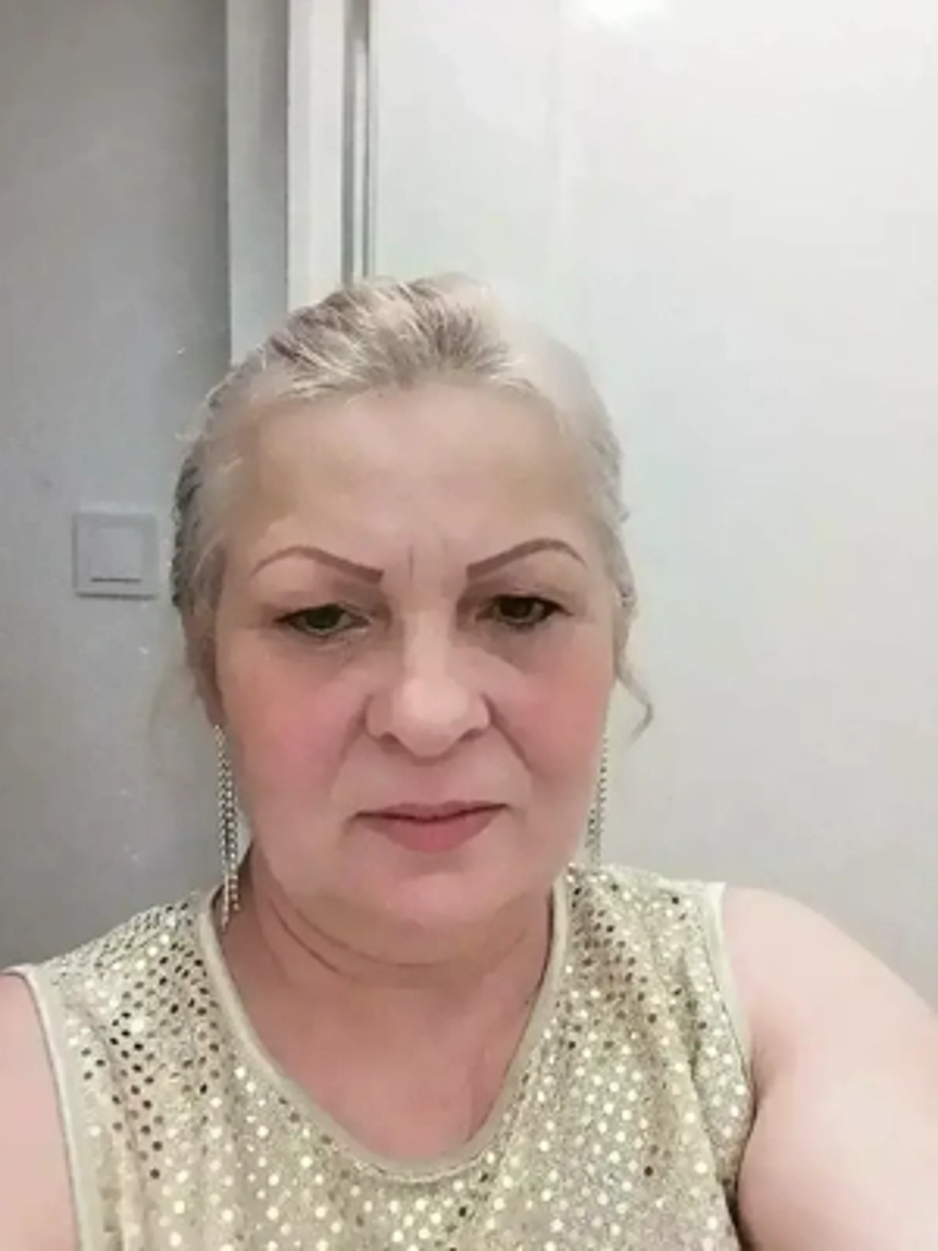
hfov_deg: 54.9
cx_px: 469
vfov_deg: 69.4
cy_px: 626
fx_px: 903
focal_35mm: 25
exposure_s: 1/24
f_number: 2.2
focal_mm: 2.67
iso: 160
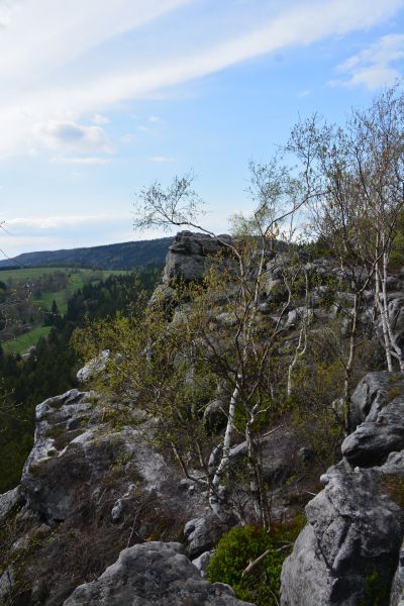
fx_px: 454
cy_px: 303
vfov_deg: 67.4
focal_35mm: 27
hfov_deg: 47.9
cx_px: 202
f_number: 11
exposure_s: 1/125
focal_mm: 18
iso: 110
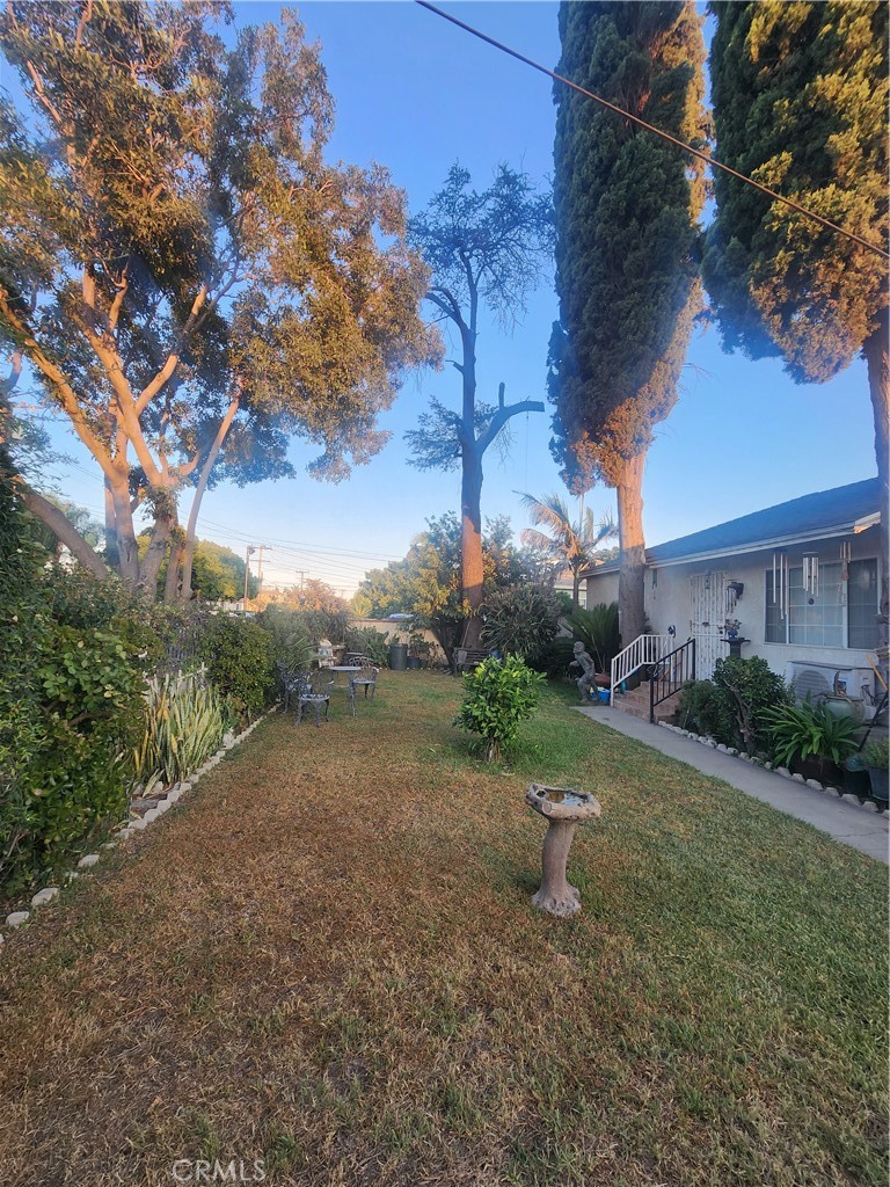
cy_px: 594
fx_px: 446
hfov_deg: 89.9
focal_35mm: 13
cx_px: 445
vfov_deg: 106.2
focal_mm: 2.2
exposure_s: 1/126
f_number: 2.2
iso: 50
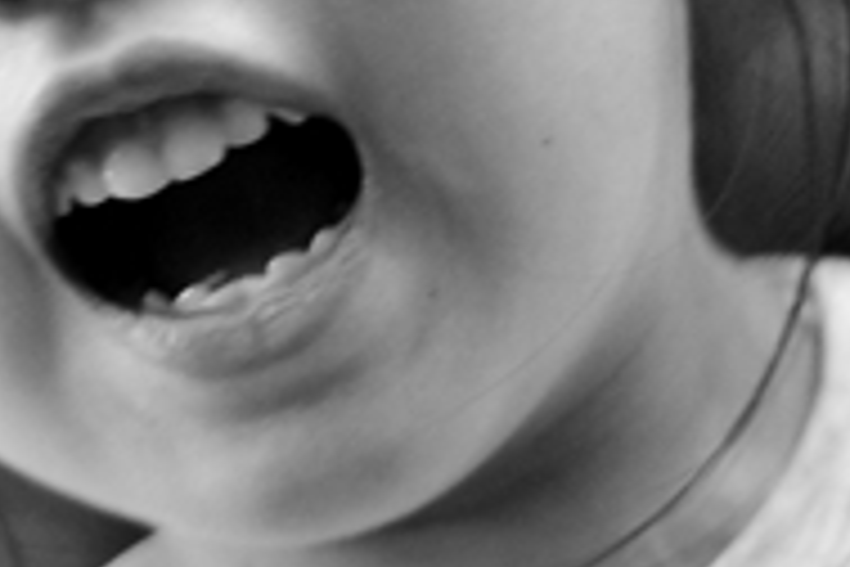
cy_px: 297
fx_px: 6398
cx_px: -697
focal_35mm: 271
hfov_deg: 7.4
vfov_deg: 5.1
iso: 1250
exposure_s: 1/100
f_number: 1.8
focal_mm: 50
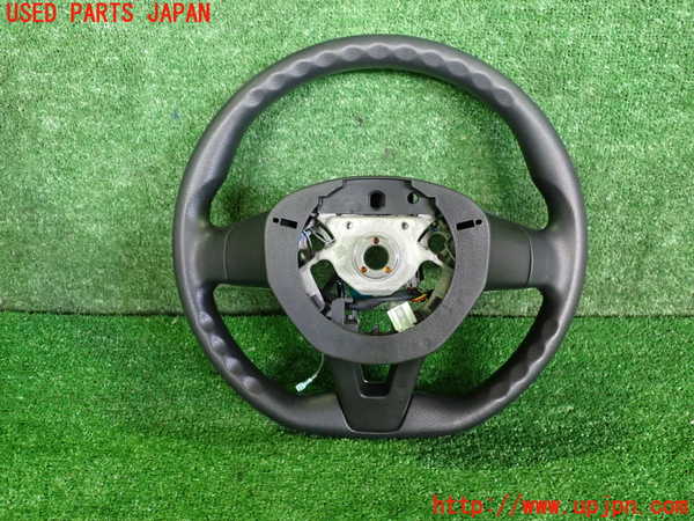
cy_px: 260
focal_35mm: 30
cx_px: 347
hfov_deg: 60.0
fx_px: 601
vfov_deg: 46.8
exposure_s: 1/30
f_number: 2.3
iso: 800
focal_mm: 5.4
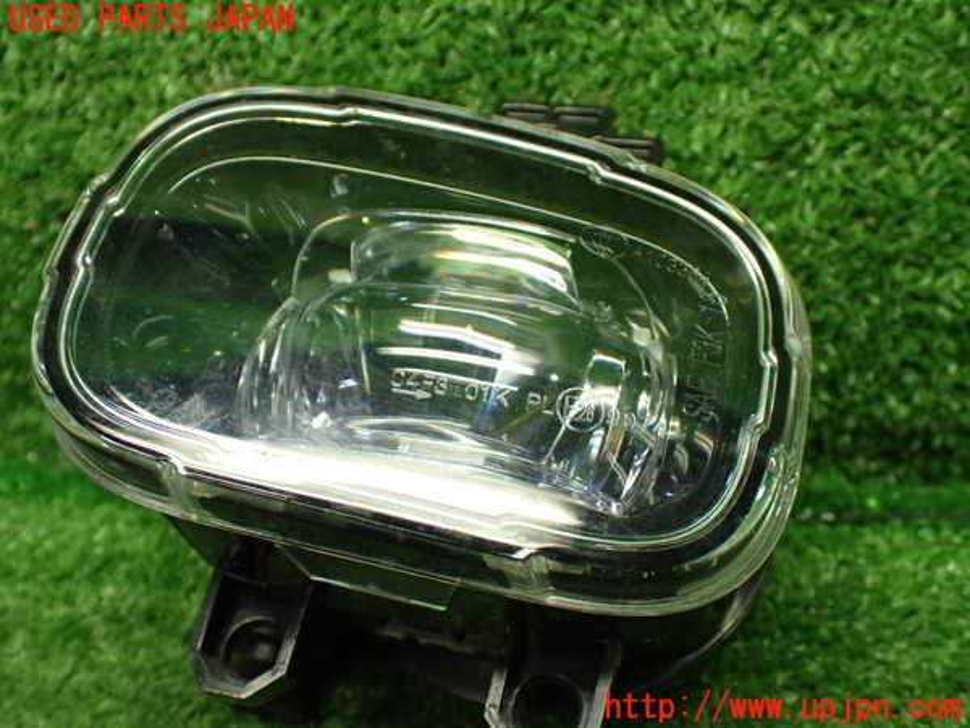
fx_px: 1149
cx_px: 485
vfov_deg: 35.1
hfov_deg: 45.8
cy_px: 364
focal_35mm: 41
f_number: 2.8
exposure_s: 1/100
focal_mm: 7.31
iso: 800
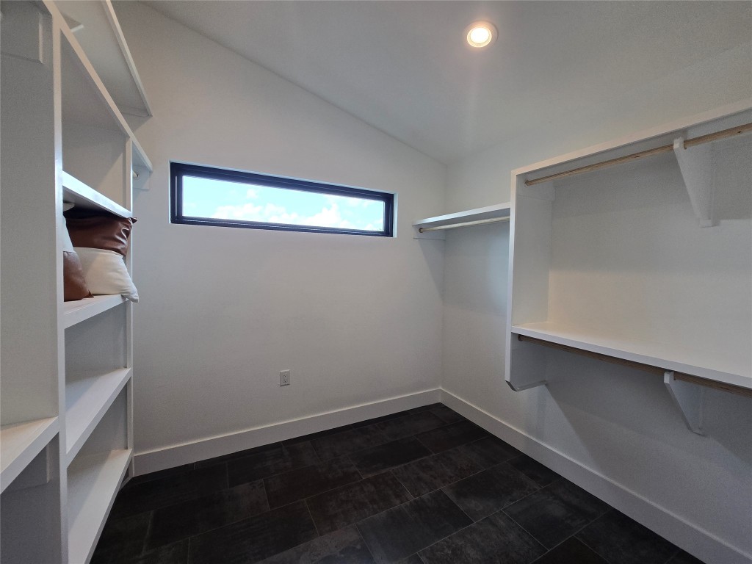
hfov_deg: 106.2
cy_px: 282
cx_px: 376
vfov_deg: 89.9
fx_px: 282
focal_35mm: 13
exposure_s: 1/120
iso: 80
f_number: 2.2
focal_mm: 2.2
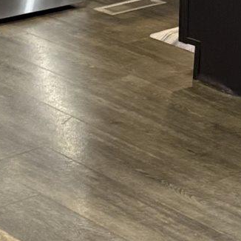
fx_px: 1182
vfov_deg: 11.4
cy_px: -66
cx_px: 251
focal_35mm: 150
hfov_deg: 11.5
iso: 400
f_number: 1.78
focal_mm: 6.76
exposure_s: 1/60
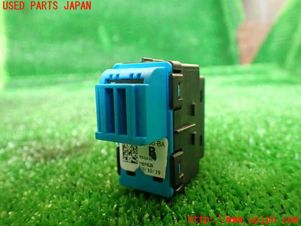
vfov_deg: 46.8
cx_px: 150
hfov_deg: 60.0
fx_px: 261
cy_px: 113
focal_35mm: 30
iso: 200
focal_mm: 5.4
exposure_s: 1/125
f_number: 2.3
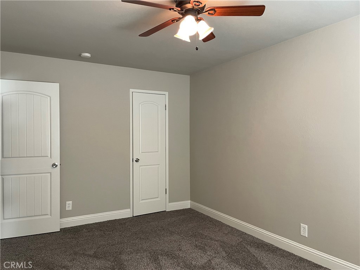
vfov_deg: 53.1
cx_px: 180
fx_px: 270
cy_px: 135
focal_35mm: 26
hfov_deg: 67.3
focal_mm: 4.2
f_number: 1.6
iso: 125
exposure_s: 1/60
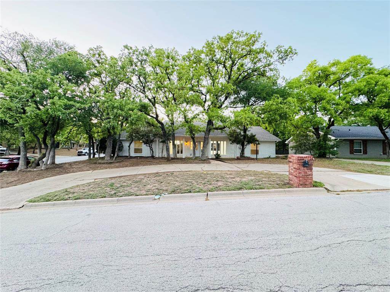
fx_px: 158
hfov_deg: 102.1
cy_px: 146
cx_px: 195
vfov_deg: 85.7
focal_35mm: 14
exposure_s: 1/60
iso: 500
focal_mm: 2.22
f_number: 2.2
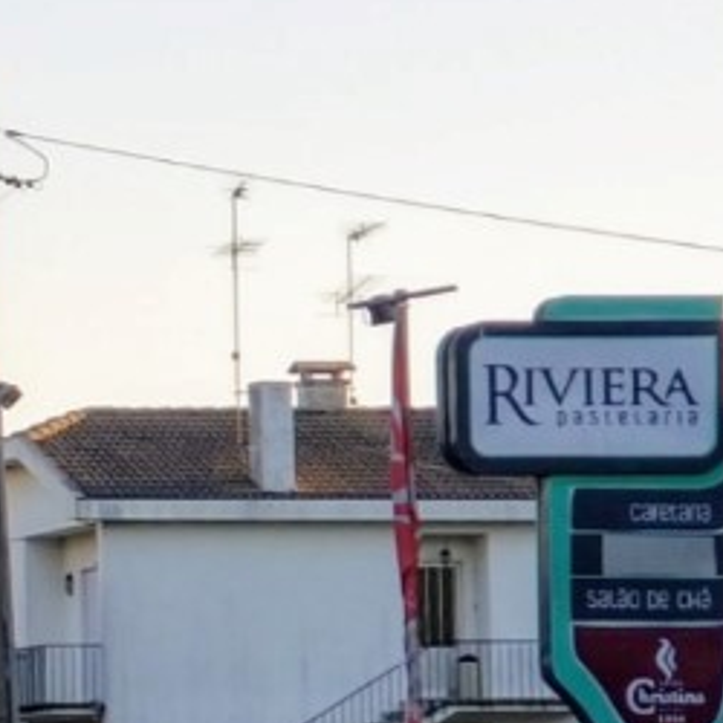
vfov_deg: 6.6
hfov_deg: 6.2
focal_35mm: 265
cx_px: -1322
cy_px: 523
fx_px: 6262
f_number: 2.4
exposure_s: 1/236
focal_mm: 6
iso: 25
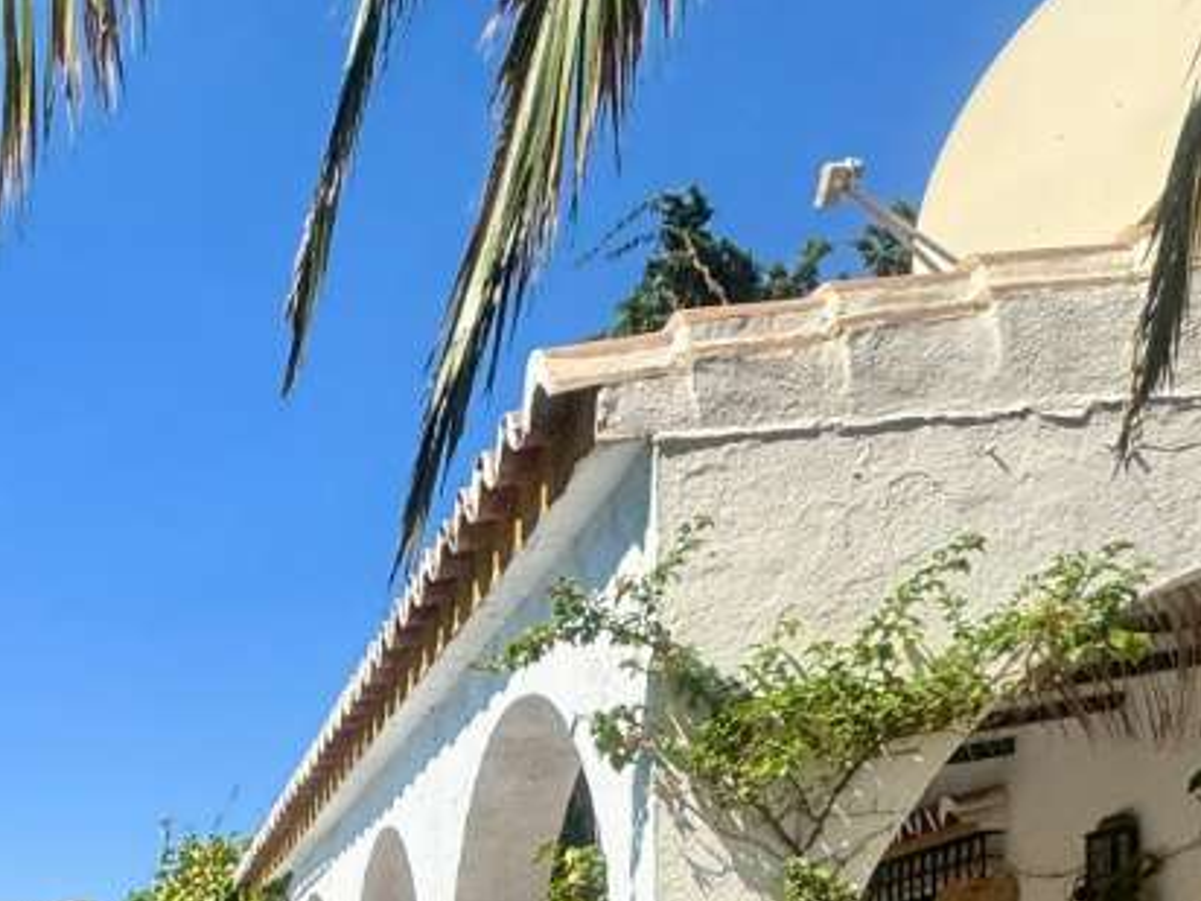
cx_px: -201
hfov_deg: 31.9
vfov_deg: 24.4
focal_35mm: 51
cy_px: 1212
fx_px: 1769
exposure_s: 1/2028
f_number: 2.2
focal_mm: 2.22
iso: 40
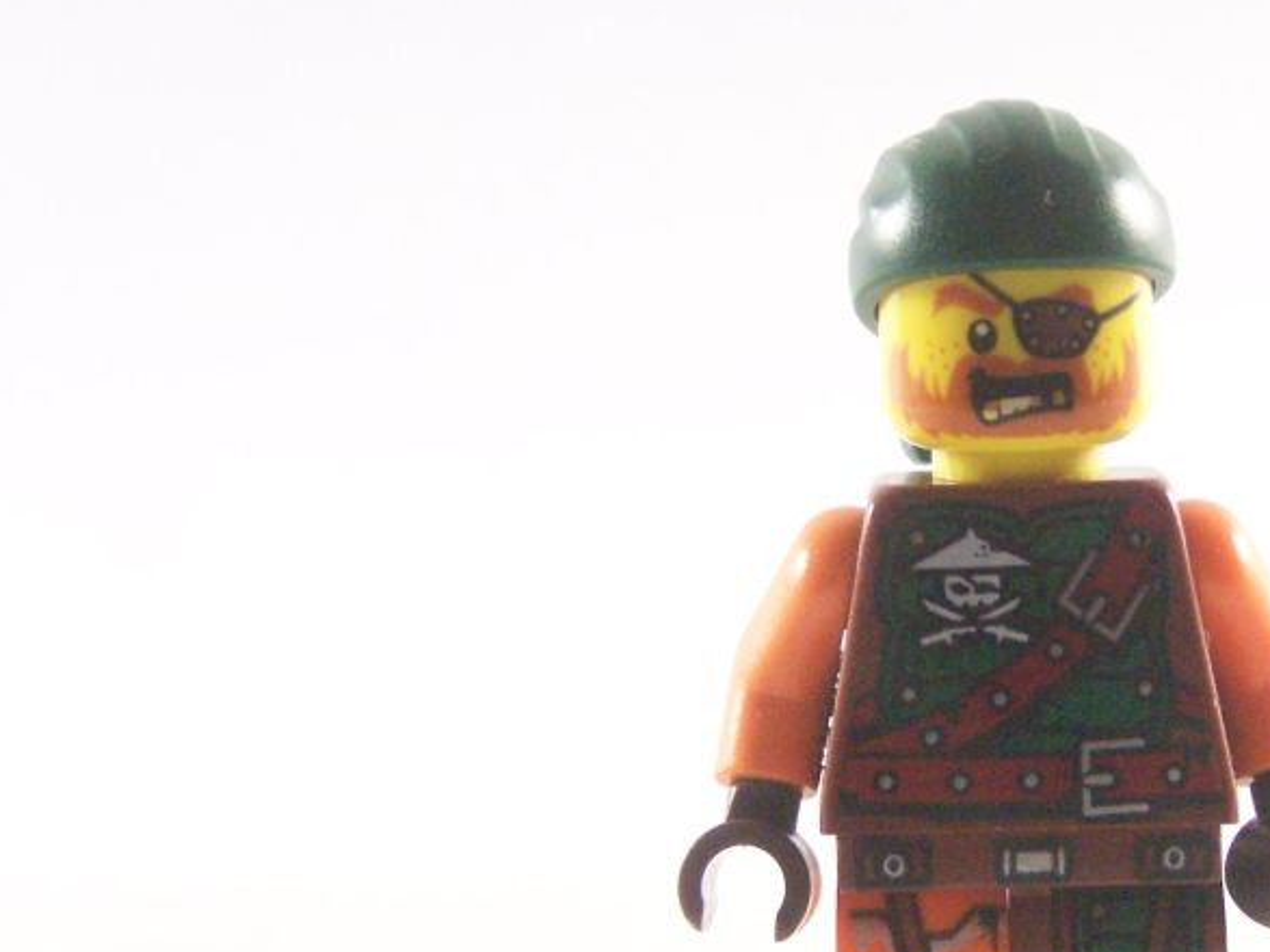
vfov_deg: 10.4
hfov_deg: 13.7
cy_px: 632
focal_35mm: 143
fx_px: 5245
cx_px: 1047
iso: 400
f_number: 3.2
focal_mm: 13.7
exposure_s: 1/60
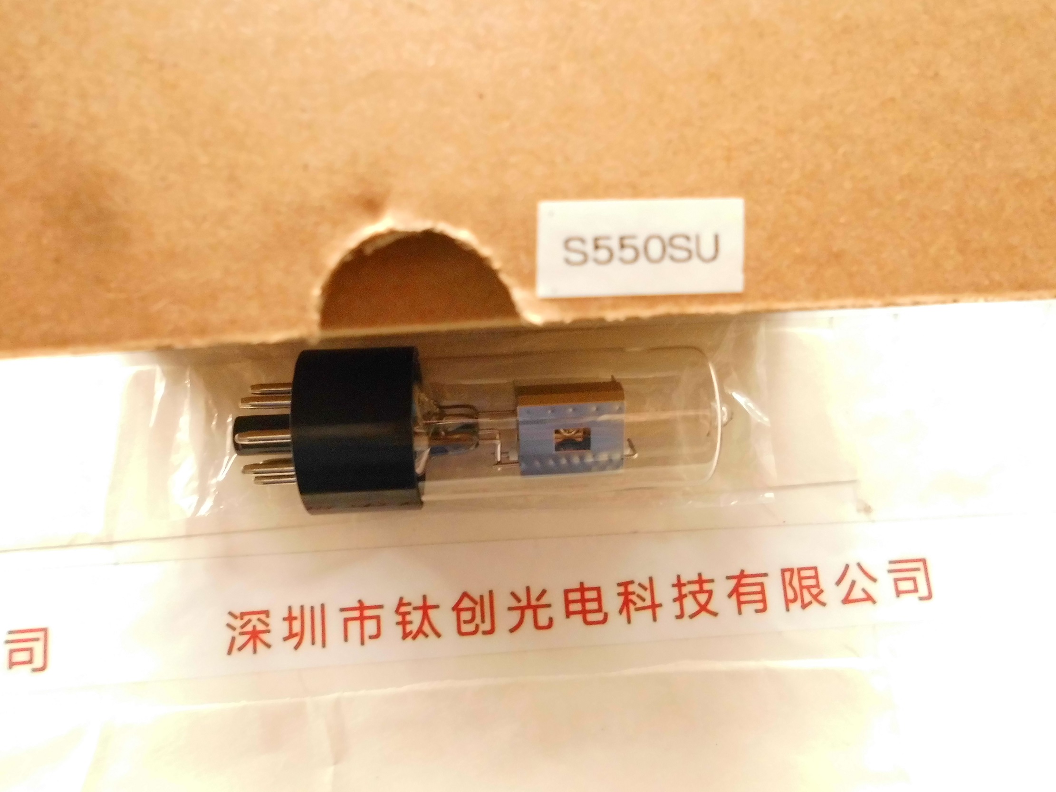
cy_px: 396
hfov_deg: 67.3
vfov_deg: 53.1
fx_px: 793
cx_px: 528
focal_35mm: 26
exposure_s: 1/10
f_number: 3.2
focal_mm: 4.6
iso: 400
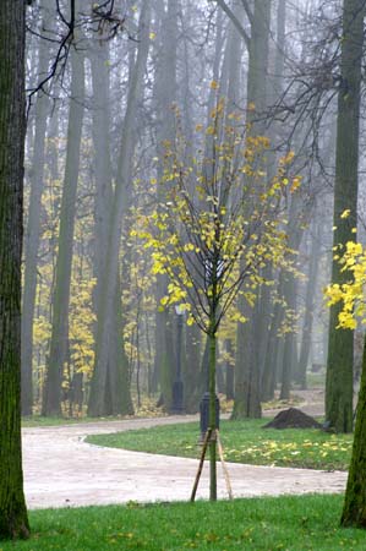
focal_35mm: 150
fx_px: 2293
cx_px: 183
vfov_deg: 13.7
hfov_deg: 9.1
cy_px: 276
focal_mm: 100
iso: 1600
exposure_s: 1/160
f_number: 7.1
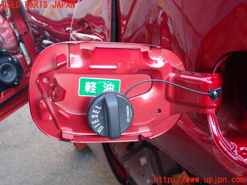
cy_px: 92
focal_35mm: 47
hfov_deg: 40.4
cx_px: 124
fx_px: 335
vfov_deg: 30.9
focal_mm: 8.4
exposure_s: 1/50
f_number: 3.1
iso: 200
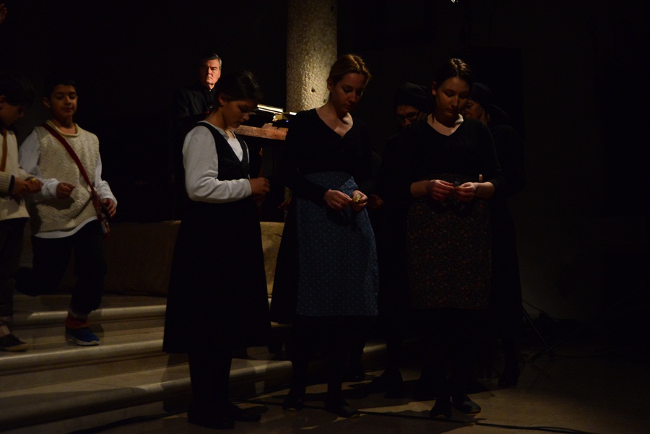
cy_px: 217
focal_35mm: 48
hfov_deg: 41.1
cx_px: 325
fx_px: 867
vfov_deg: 28.1
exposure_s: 1/250
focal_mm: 48
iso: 5000
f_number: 4.8
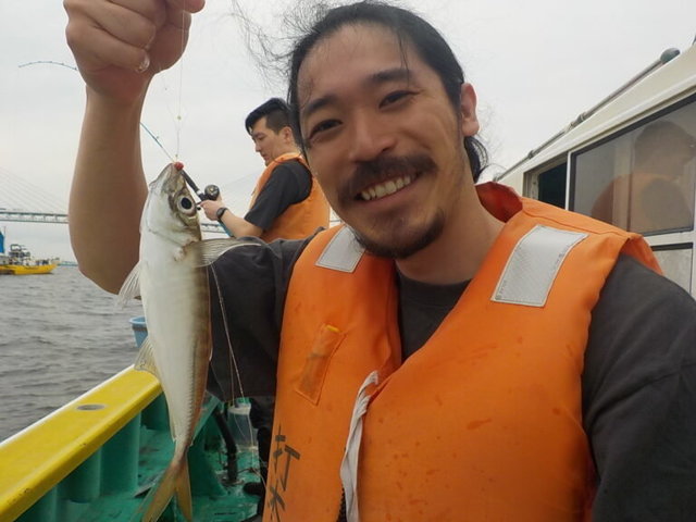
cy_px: 261
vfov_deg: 46.8
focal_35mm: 30
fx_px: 603
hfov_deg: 60.0
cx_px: 348
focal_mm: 4.1
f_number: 3.3
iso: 125
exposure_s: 1/1000
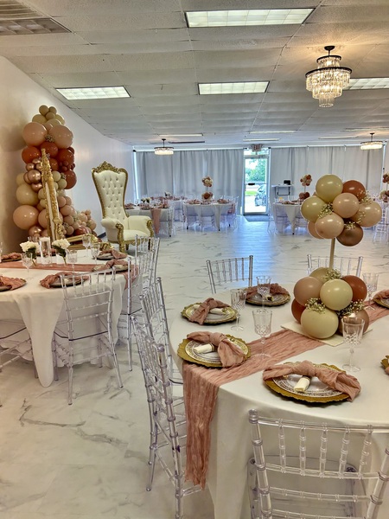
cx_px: 194
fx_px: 390
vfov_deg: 67.3
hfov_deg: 53.1
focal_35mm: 26
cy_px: 260
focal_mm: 5.7
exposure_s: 1/159
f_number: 1.5
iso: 64
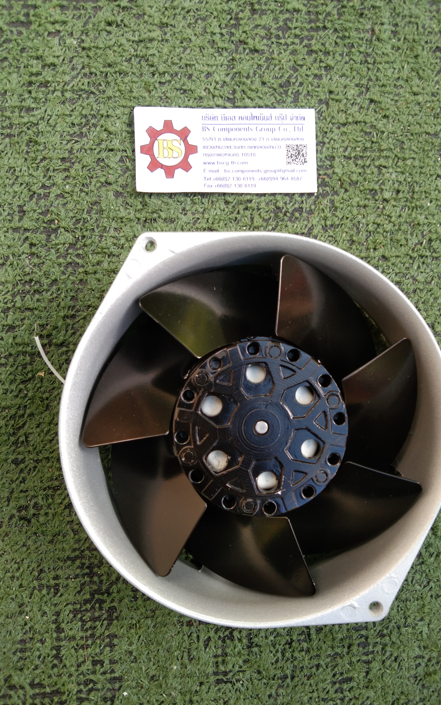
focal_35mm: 32
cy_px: 353
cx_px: 264
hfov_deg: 39.3
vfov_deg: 59.7
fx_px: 615
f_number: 2.2
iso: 115
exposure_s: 1/50
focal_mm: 3.65
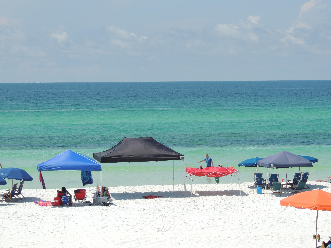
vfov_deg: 11.0
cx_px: 166
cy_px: 124
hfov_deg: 14.6
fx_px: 1291
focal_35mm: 135
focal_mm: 24
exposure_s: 1/1000
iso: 100
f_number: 4.3
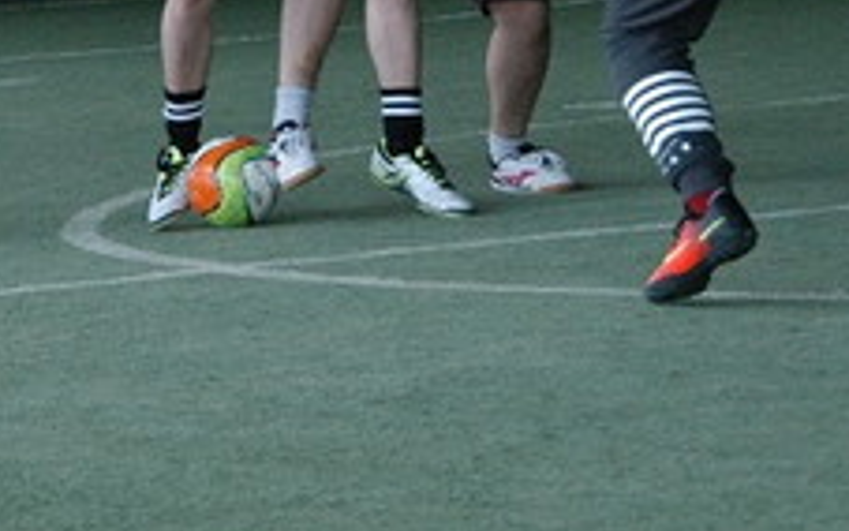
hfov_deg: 10.3
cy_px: -56
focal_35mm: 202
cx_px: 67
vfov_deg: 6.5
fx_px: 4675
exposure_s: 1/500
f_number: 5
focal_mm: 60
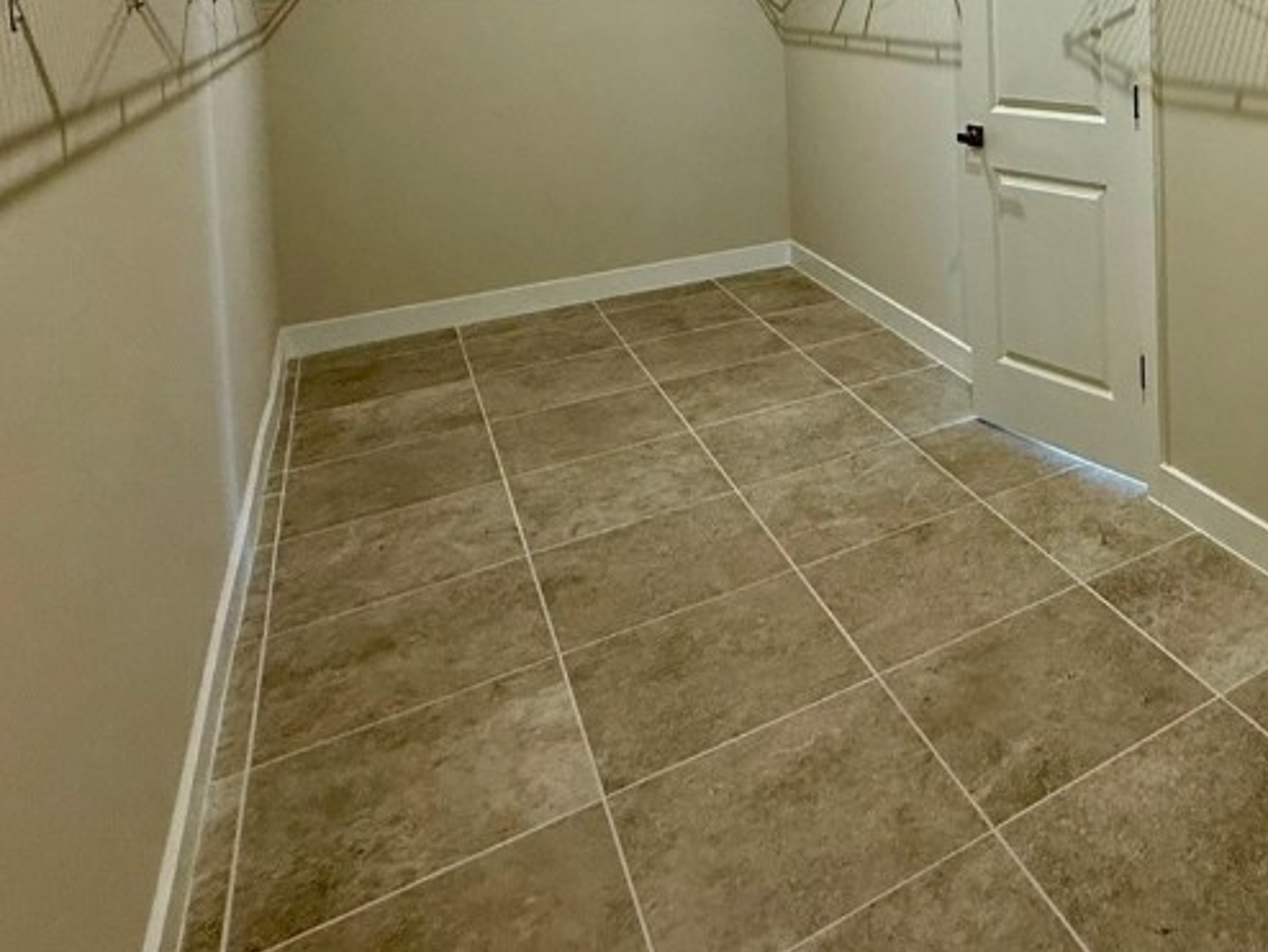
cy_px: 10
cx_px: 1191
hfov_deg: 52.4
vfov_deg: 42.1
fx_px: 1063
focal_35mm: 29
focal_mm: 2.22
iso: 200
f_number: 2.2
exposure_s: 1/60
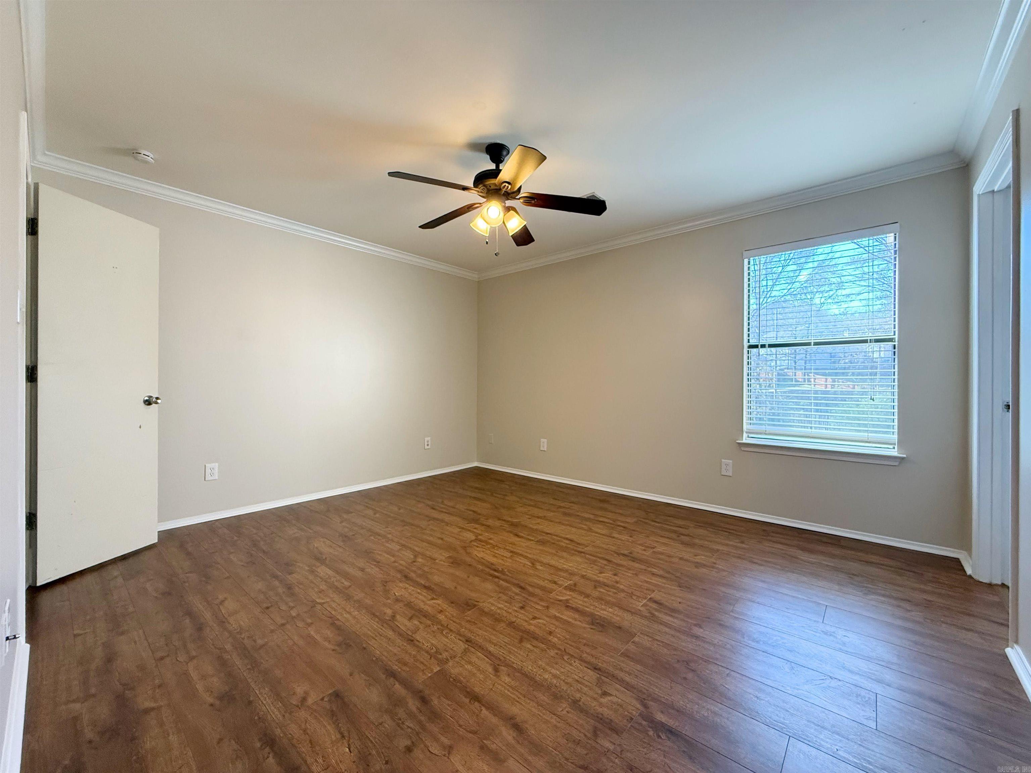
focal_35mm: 14
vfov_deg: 85.7
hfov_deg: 102.1
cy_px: 386
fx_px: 417
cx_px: 516
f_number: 2.2
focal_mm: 2.22
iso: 320
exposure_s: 1/120
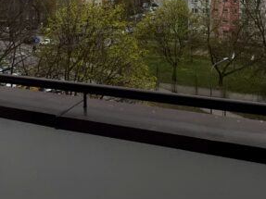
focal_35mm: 50
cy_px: -27
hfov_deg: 38.2
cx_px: 148
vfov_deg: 26.5
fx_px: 384
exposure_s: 1/770
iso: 25
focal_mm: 2.22
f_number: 2.2
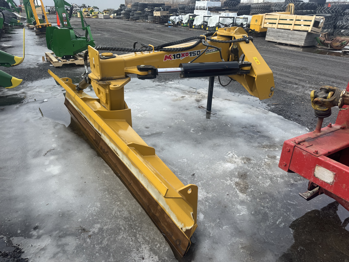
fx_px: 242
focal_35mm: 24
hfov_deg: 71.6
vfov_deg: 56.8
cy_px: 131
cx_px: 174
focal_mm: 6.76
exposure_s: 1/2331
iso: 80
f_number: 1.78
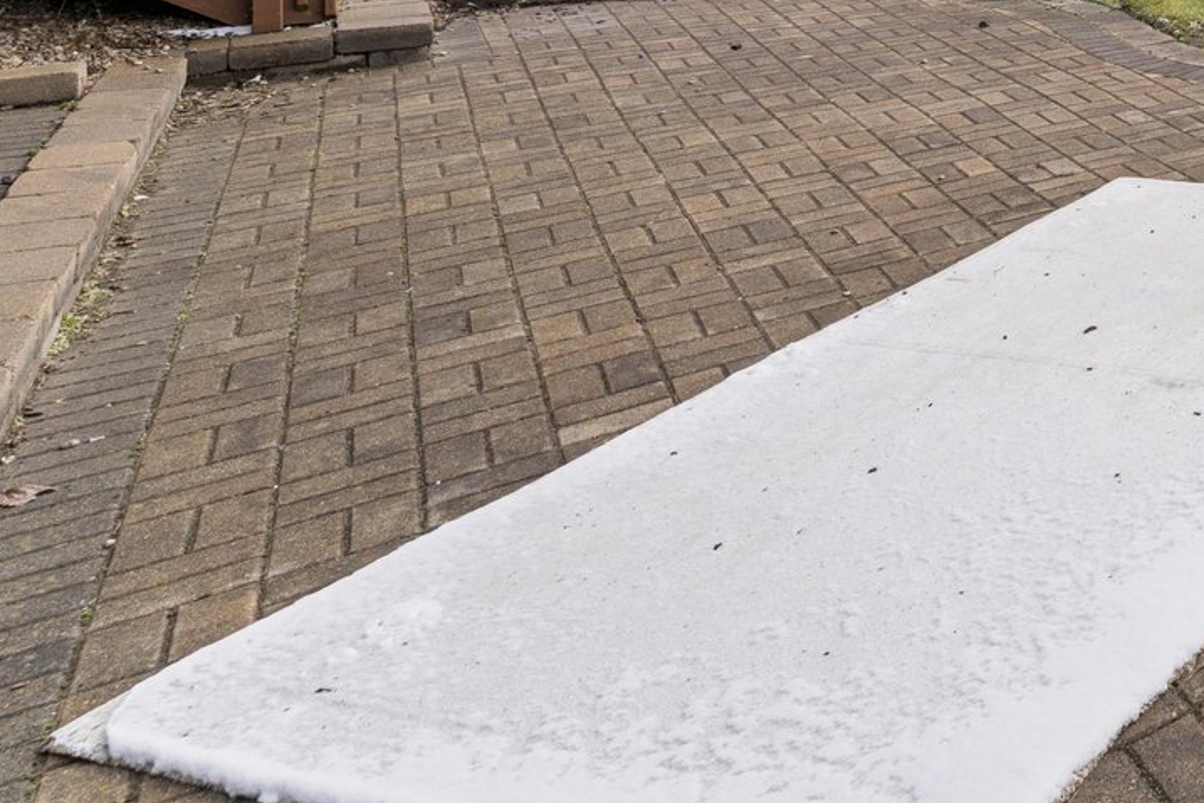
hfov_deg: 31.4
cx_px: 1704
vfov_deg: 27.3
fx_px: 1338
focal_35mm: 40
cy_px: -273
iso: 250
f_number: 9
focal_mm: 14
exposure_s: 1/400
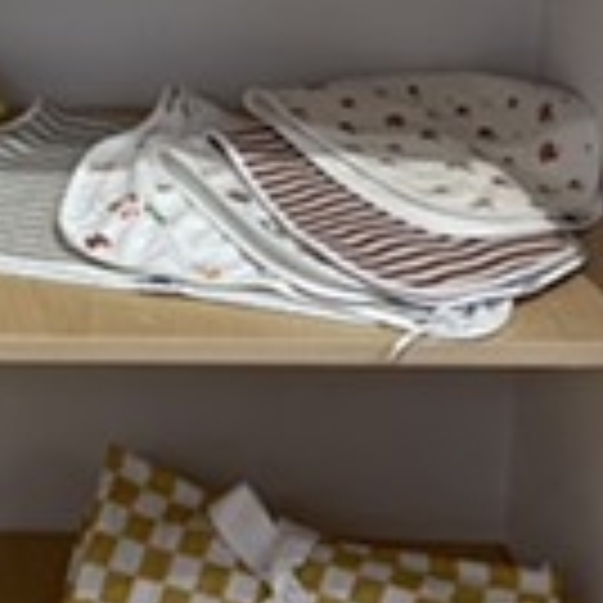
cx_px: -97
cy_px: -180
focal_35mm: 82
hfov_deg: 20.0
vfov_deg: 19.5
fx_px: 1616
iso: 32
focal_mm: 4.2
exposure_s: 1/120
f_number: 1.8
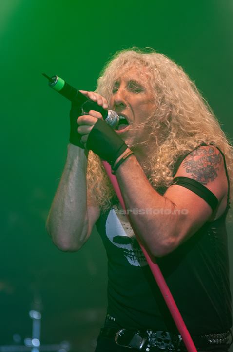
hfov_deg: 4.6
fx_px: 2921
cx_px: 116
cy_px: 176
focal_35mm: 300
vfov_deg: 6.9
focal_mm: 200
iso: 400
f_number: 3.5
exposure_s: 1/320
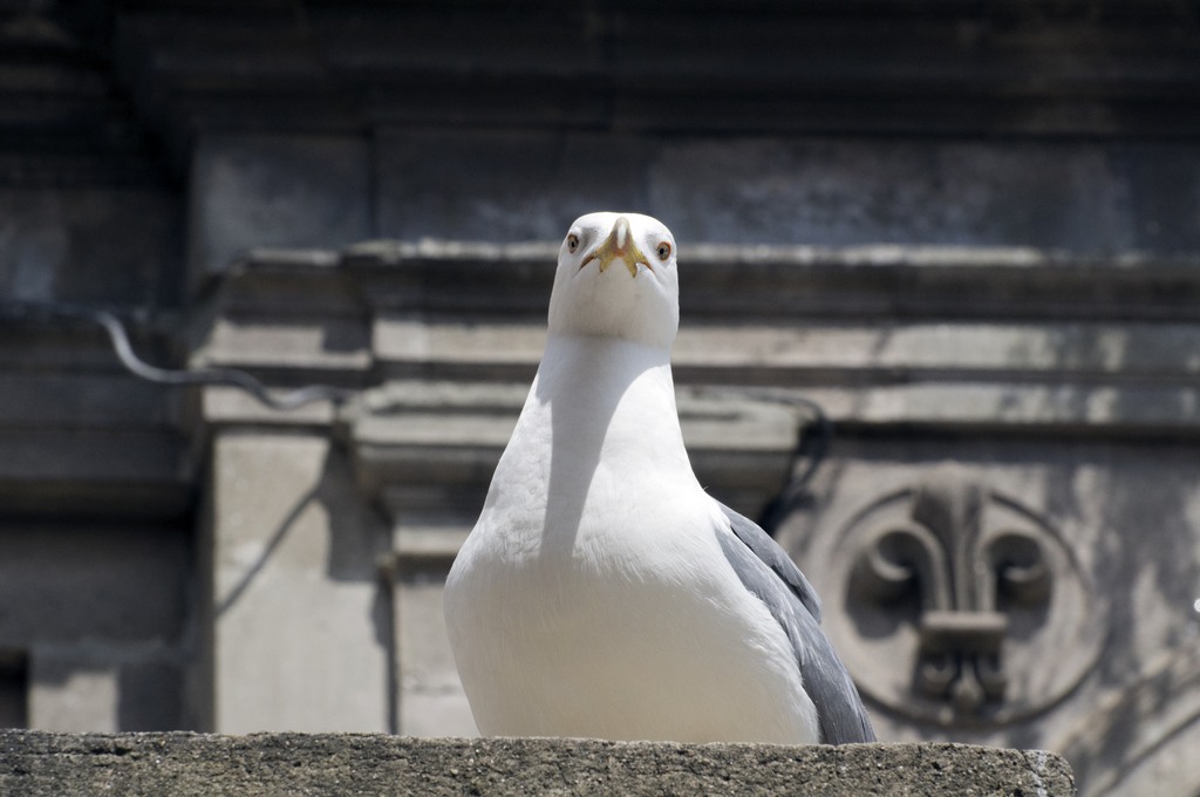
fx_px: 6741
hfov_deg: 10.2
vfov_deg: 6.8
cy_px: 398
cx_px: 600
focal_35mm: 202
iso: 1000
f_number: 16
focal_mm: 135
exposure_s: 1/1000
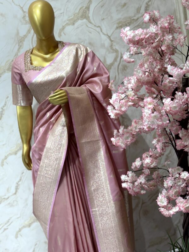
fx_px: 379
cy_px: 126
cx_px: 94
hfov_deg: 28.0
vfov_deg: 36.8
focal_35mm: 52
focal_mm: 5.96
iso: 50
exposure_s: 1/100
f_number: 1.6
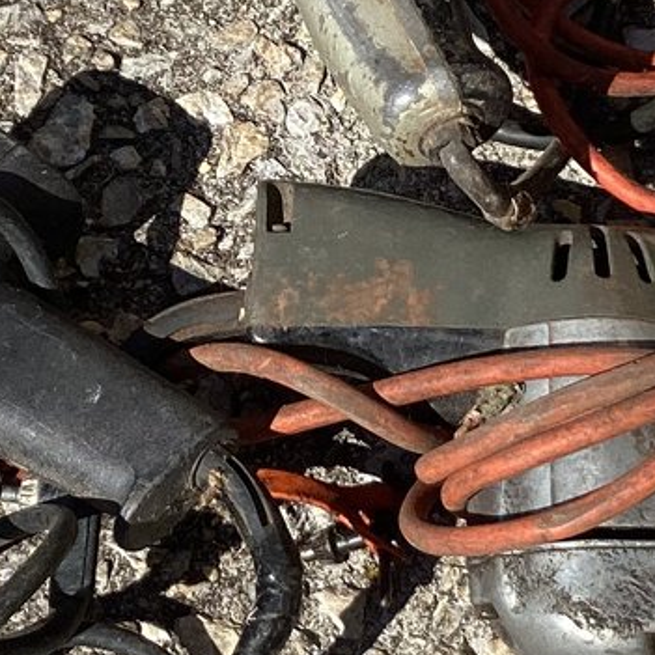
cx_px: 354
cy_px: 273
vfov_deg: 14.8
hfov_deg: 14.8
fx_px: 2526
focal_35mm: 118
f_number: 2.4
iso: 25
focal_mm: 3.3
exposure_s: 1/1294
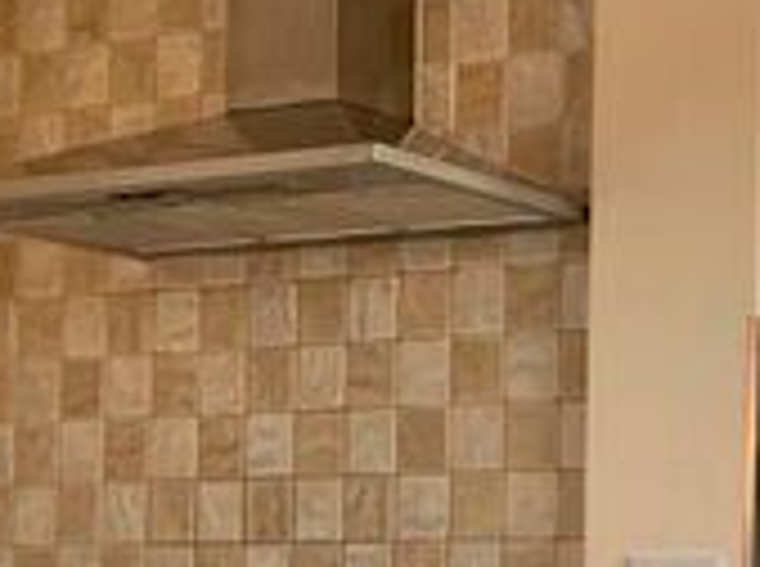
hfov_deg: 16.5
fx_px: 2366
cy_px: 704
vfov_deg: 13.2
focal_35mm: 108
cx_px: 1156
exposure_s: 1/114
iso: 100
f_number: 1.8
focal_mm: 4.25
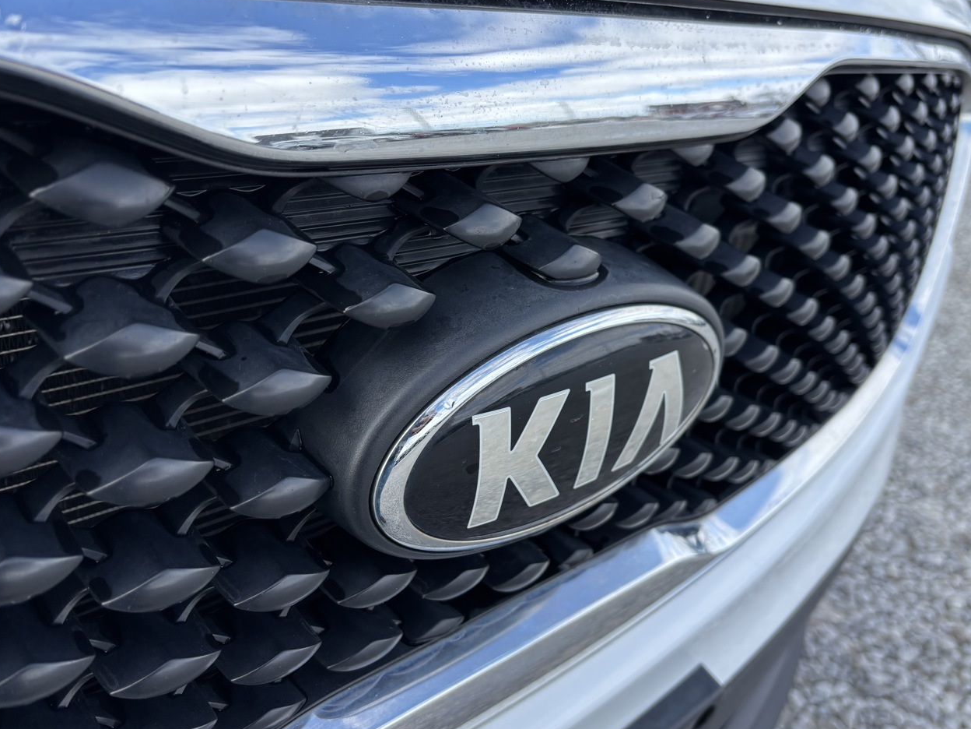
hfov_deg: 59.9
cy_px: 361
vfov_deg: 46.8
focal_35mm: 30
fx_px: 842
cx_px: 524
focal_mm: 5.96
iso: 50
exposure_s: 1/1178
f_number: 1.6
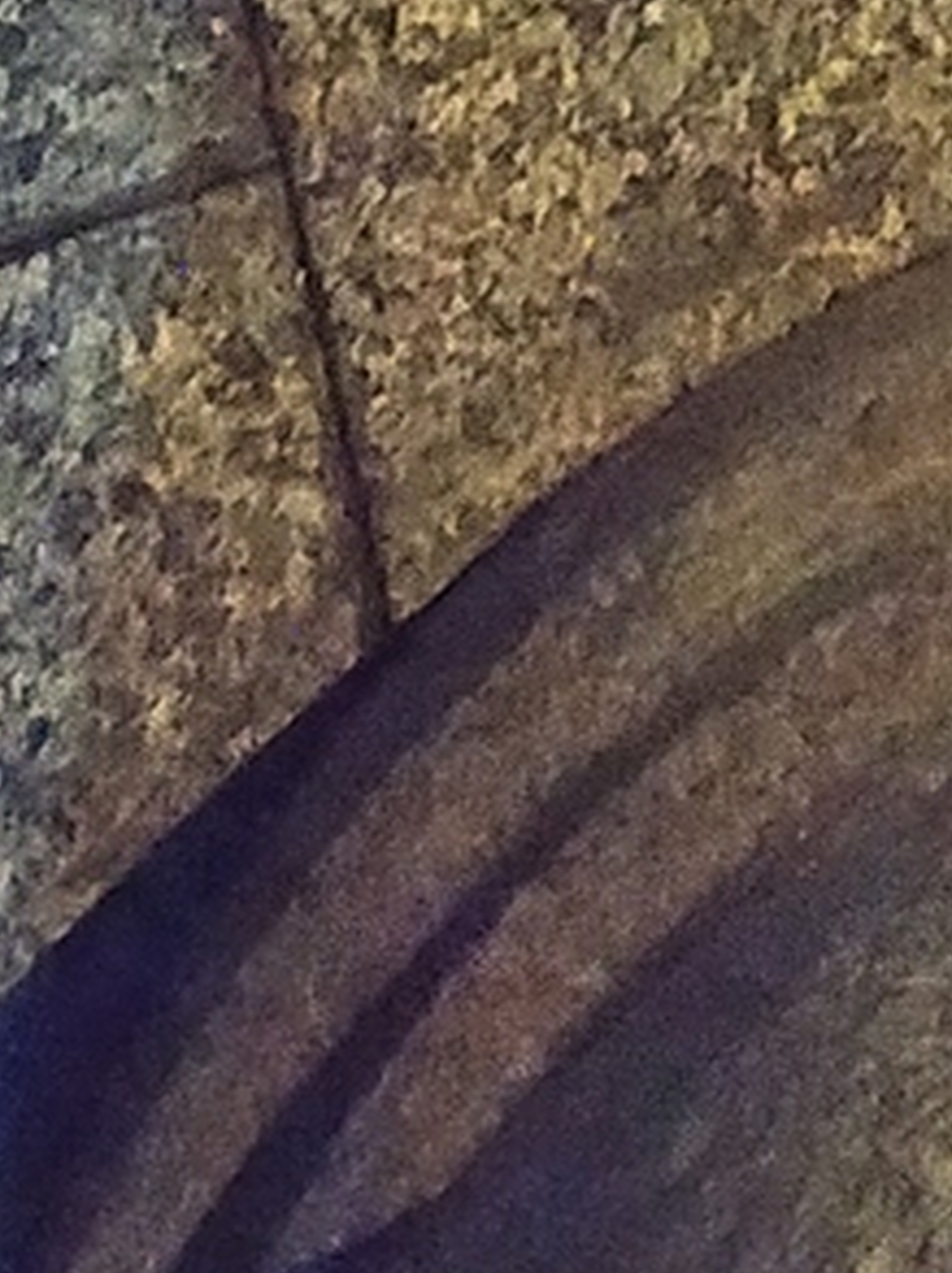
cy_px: -1853
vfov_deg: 11.5
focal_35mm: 140
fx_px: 5145
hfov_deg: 9.6
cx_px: 2152
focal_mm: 3.94
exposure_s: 1/14
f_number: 1.9
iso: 9600
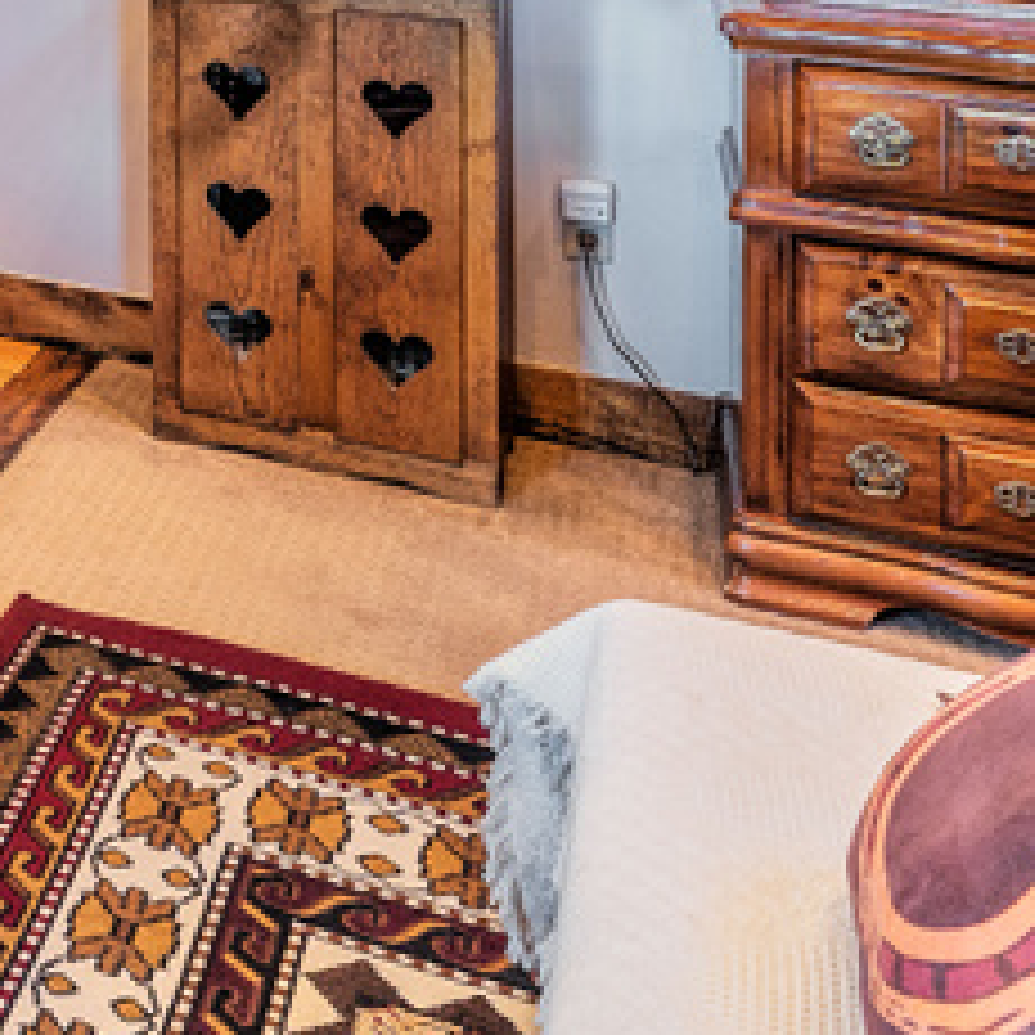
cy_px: -248
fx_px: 1793
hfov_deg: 25.0
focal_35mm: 53
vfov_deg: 27.7
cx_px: -495
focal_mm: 14
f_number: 8
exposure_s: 1/250
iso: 400
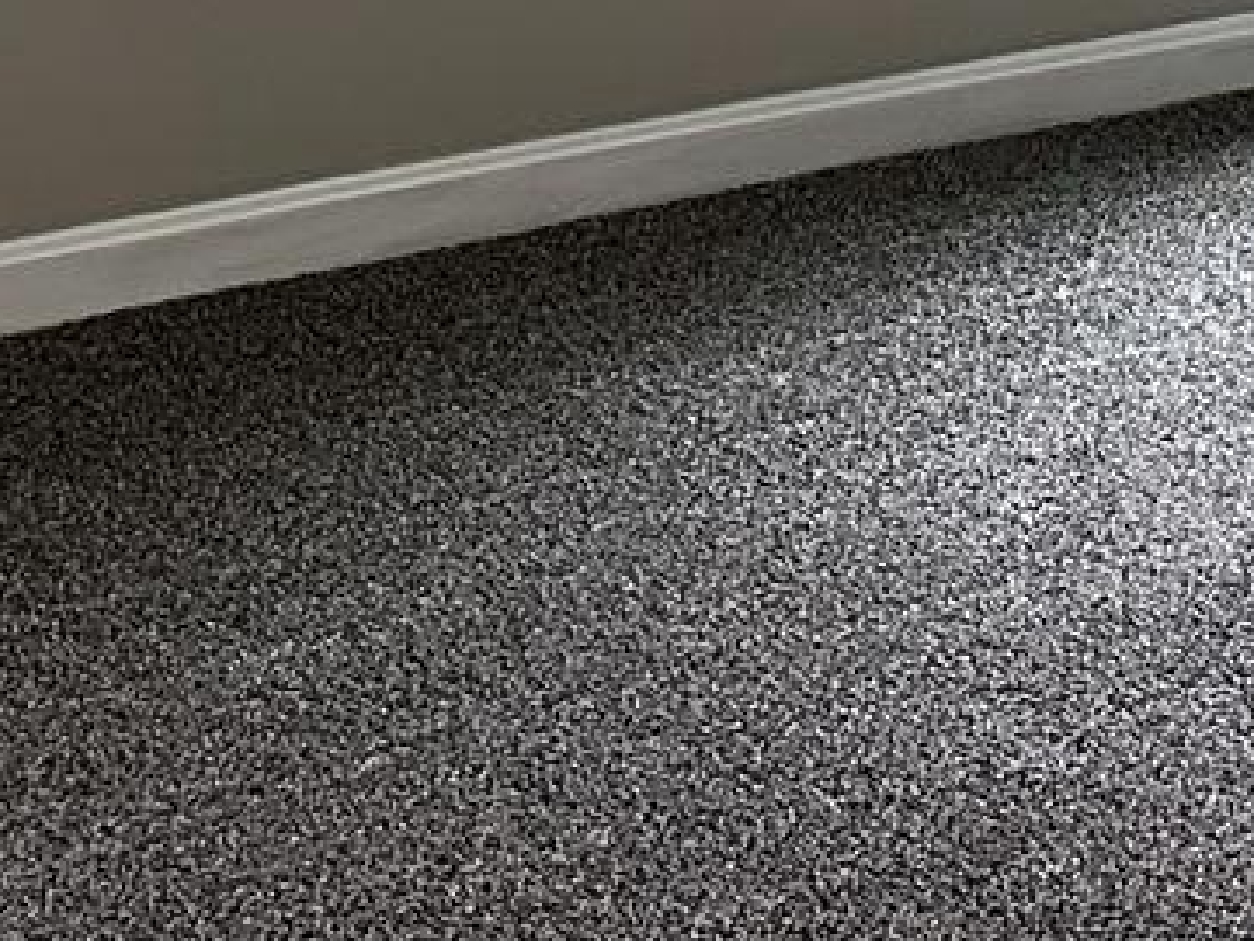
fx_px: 4928
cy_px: -1083
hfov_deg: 14.5
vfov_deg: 9.9
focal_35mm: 136
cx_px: 691
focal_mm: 6.86
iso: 500
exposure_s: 1/60
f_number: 1.78
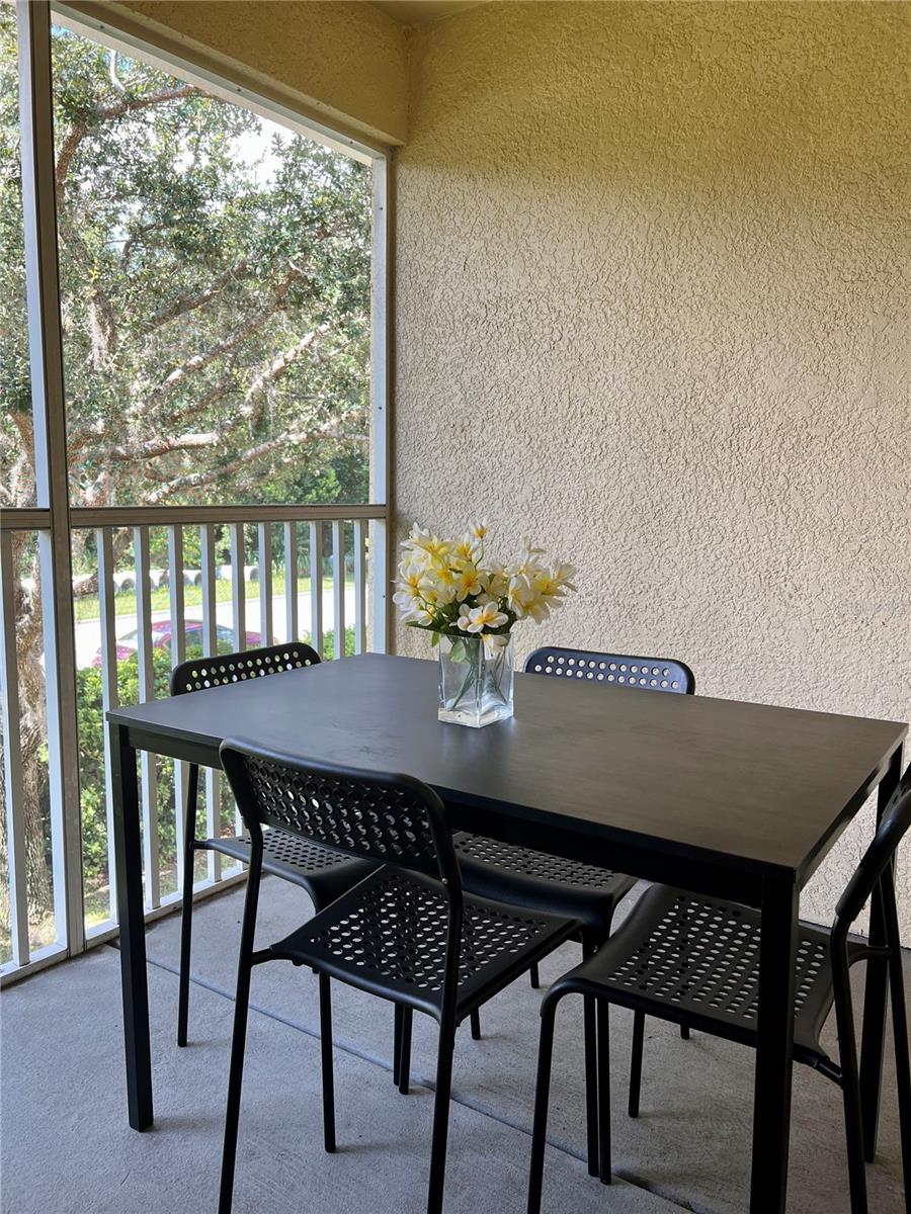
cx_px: 456
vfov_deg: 67.3
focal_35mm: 26
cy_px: 607
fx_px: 912
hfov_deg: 53.1
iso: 32
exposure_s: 1/124
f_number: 1.5
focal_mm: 5.7
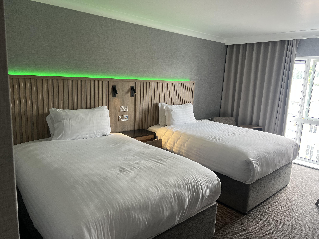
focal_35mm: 26
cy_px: 120
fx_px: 240
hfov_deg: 67.3
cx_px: 160
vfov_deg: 53.1
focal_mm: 5.7
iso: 125
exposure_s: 1/100
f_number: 1.5
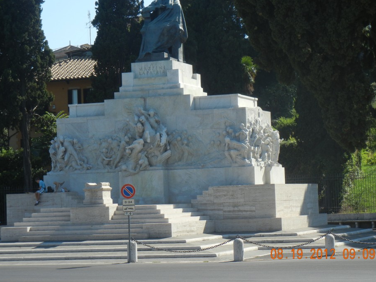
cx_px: 189
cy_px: 128
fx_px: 1249
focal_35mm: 115
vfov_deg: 12.9
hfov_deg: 17.1
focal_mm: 18.3
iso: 160
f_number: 4.5
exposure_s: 1/662
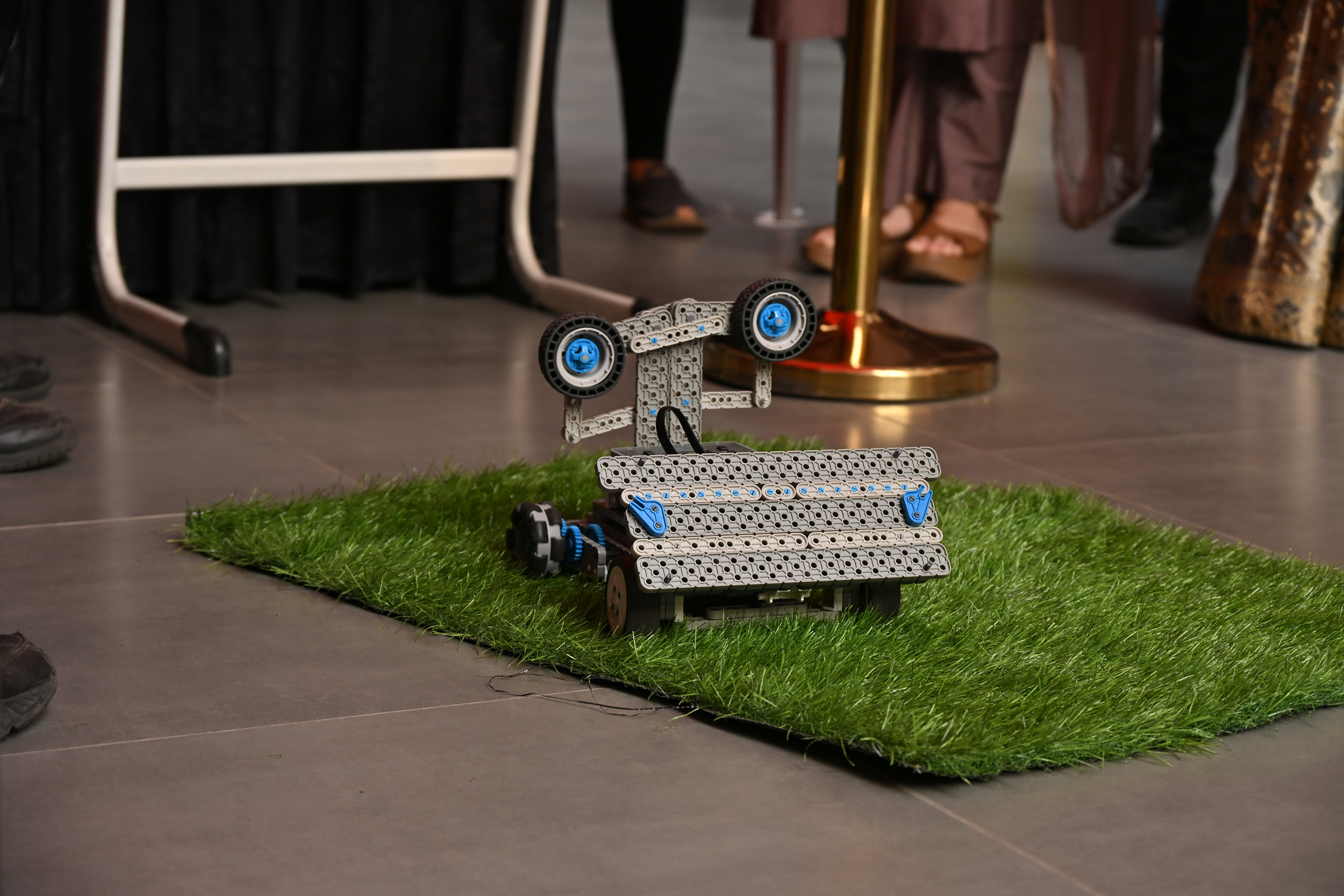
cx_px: 672
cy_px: 448
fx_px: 2725
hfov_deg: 27.7
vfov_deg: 18.7
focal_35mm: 73
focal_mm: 73
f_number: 6
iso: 400
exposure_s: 1/250
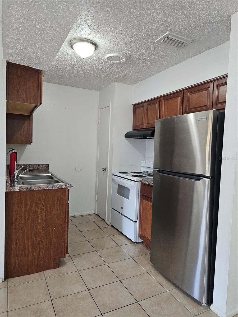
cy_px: 158
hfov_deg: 58.9
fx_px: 211
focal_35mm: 23
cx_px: 119
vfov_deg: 73.9
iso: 640
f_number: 1.7
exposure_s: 1/120
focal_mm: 6.3
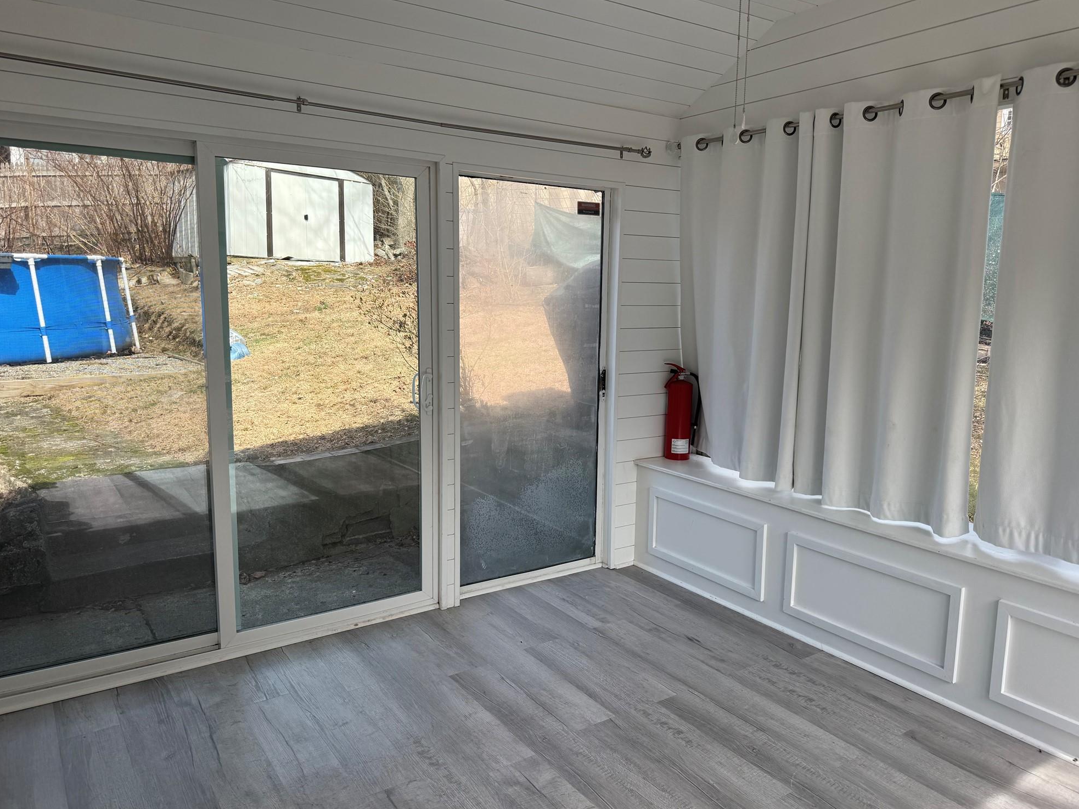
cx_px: 552
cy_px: 408
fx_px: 779
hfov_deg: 69.4
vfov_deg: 54.9
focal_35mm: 25
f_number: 1.78
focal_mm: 6.76
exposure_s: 1/765
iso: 80
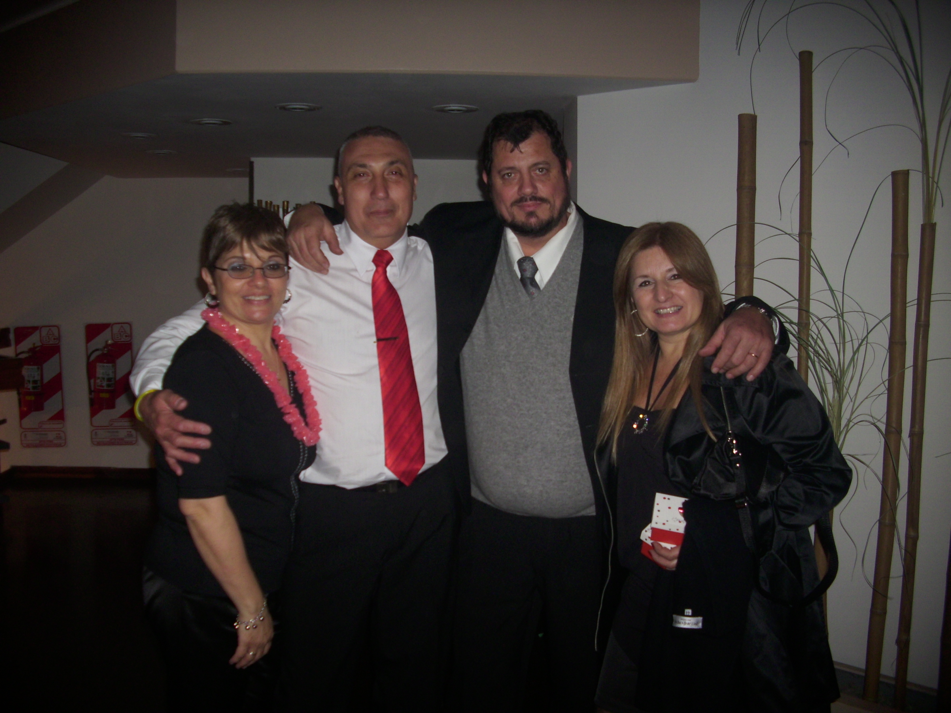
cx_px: 476
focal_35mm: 31
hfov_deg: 58.4
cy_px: 356
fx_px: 852
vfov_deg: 45.4
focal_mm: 6.2
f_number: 2.8
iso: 50
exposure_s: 1/30
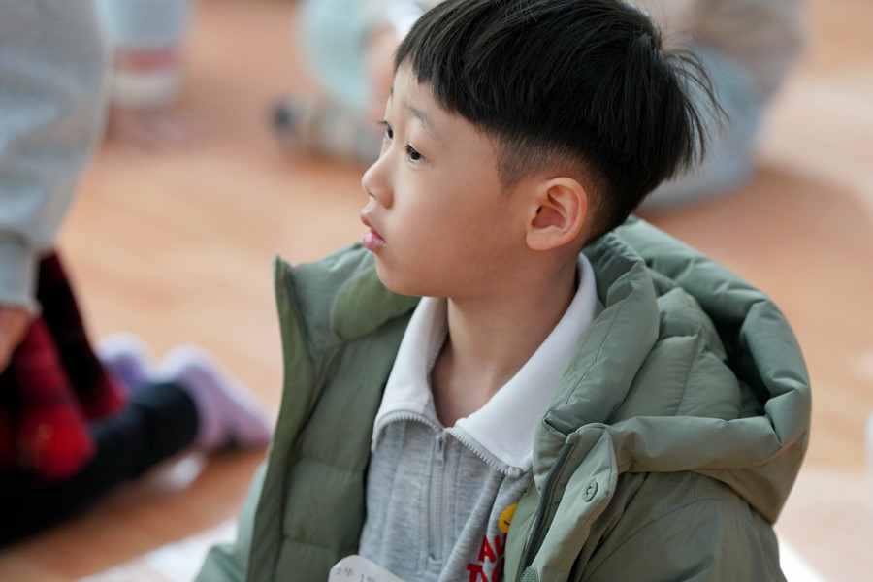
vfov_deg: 6.9
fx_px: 4850
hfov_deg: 10.3
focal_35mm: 200
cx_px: 436
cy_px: 291
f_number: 4
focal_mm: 200
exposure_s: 1/250
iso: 1000
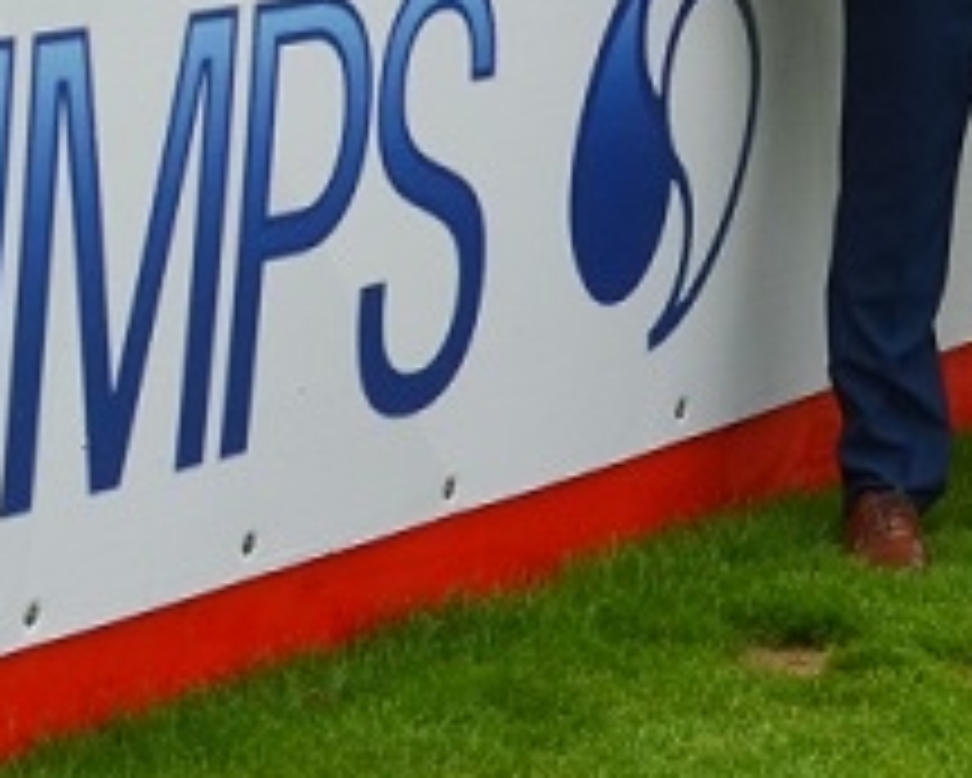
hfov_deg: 9.5
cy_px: -272
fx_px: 5814
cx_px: -99
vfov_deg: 7.6
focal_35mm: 202
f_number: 8
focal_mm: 28
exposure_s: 1/250
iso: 125
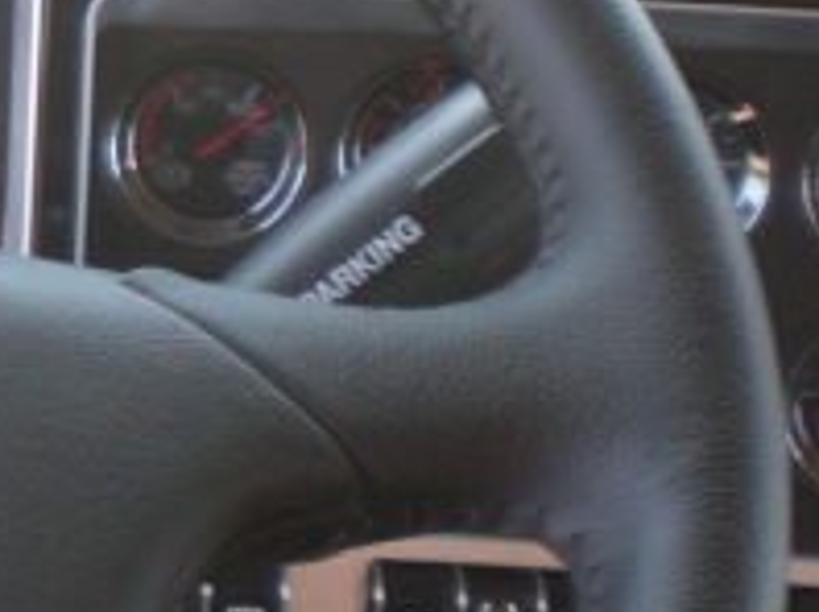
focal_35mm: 123
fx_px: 2907
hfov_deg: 14.9
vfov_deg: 12.0
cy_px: 170
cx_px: -422
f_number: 3.1
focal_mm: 6.3
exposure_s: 1/125
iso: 200
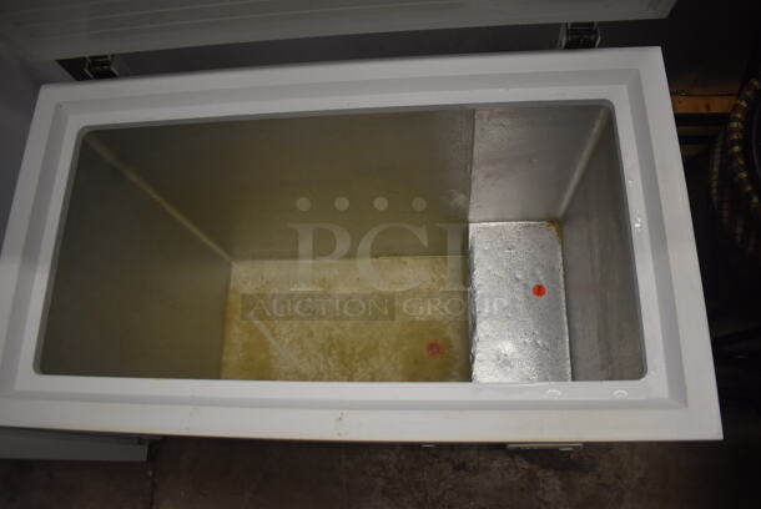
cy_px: 254
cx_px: 380
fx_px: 571
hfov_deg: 67.3
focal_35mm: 27
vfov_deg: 48.0
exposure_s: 1/160
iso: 800
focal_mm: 18
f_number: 3.5
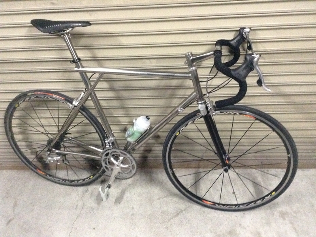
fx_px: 301
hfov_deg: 55.4
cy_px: 118
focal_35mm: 33
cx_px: 158
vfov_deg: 42.9
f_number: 2.4
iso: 500
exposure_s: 1/15
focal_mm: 3.3
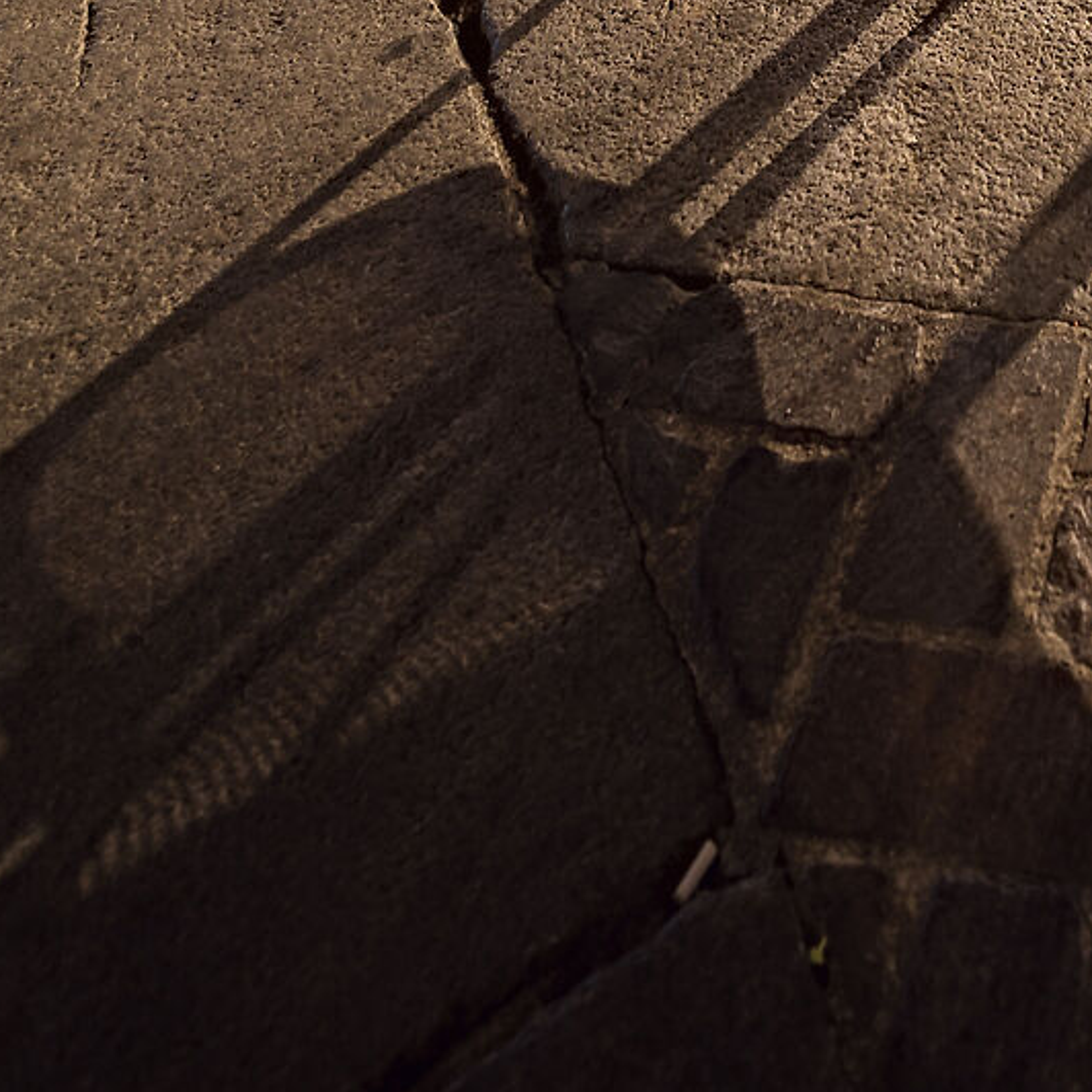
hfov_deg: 31.7
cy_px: -1266
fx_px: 1642
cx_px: 1254
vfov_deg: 17.5
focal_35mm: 46
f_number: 4
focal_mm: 12
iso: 100
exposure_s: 30
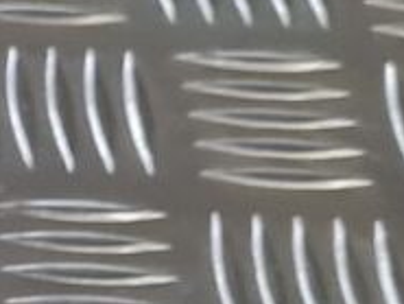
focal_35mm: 197
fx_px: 2301
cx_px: -852
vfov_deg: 7.5
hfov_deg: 8.3
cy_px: 389
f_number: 1.8
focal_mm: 5.4
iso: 800
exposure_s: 1/50
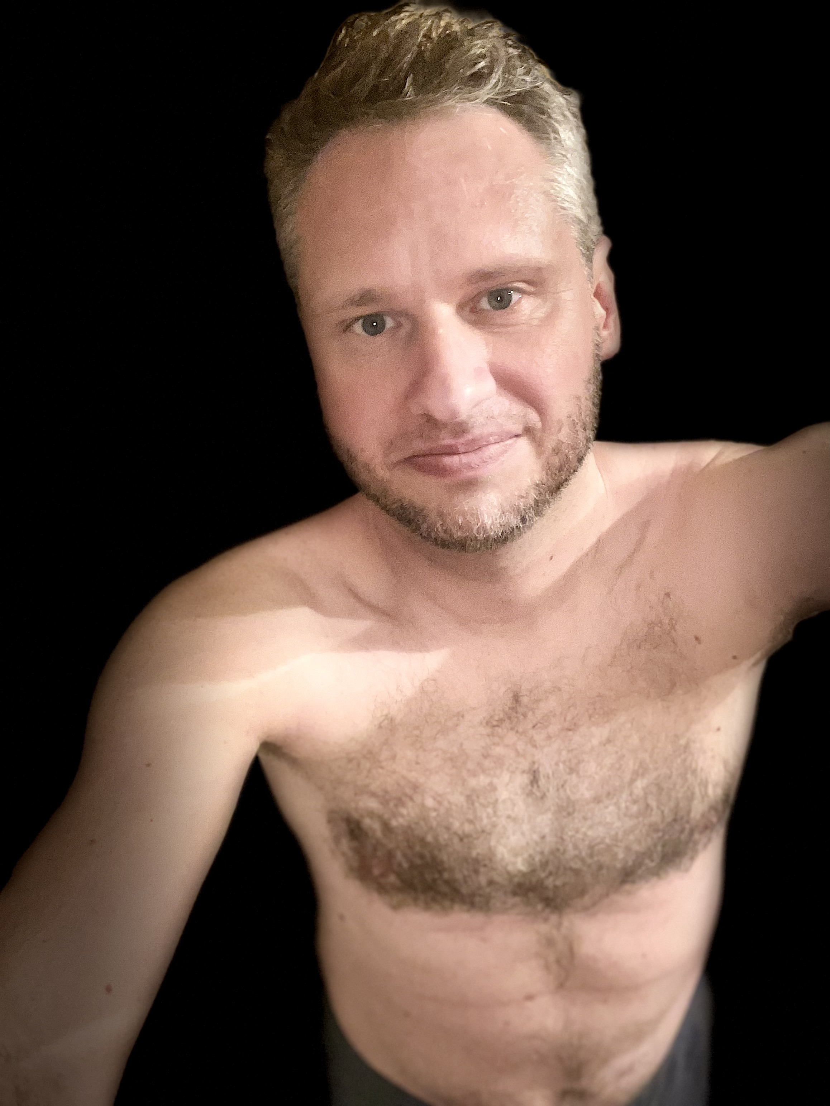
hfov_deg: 46.8
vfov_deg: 60.0
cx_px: 415
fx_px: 959
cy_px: 553
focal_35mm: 30
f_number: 2.2
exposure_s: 1/25
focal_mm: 2.71
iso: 250
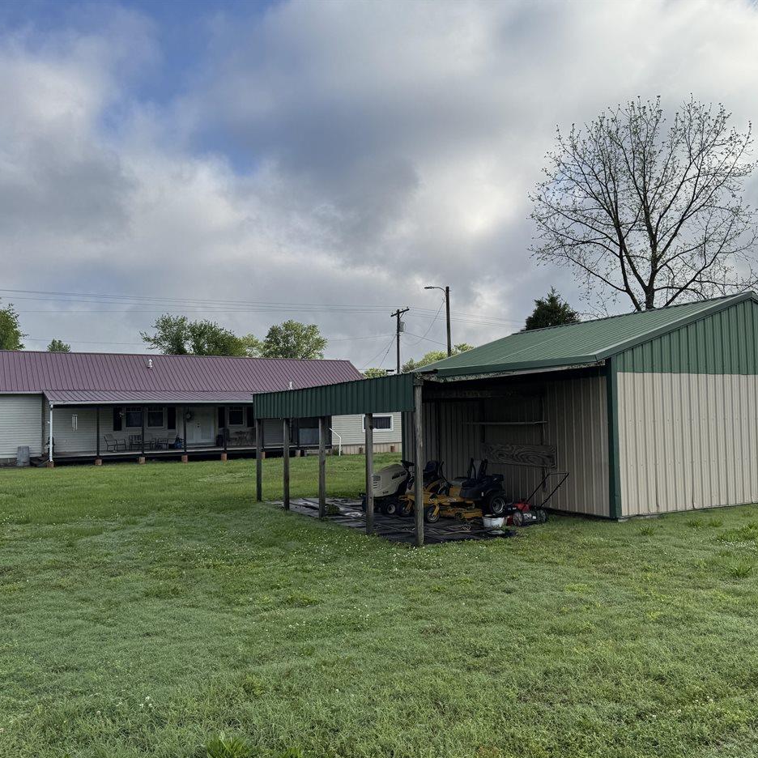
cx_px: 441
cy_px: 387
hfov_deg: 55.4
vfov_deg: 55.6
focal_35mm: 29
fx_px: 718
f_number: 1.78
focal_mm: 6.76
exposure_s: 1/4310
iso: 80
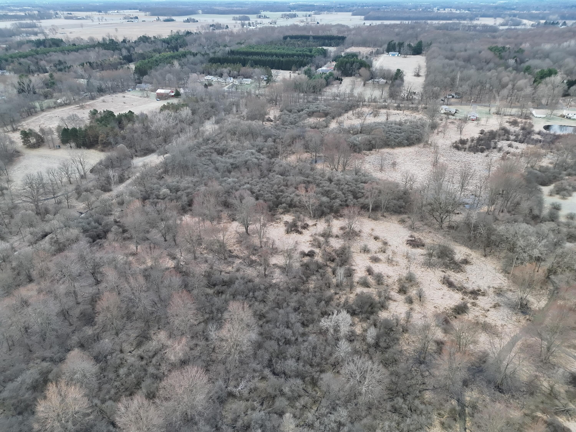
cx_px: 288
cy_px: 216
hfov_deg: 71.6
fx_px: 399
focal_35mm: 24
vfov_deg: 56.8
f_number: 1.7
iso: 130
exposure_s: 1/240
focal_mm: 6.72
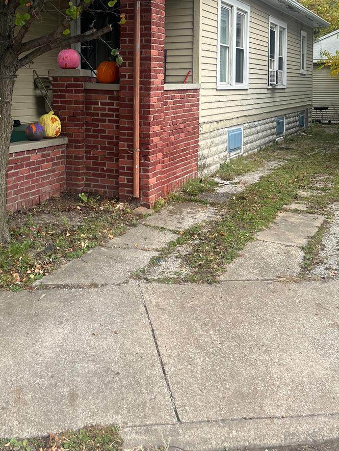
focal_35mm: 44
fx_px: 574
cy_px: 114
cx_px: 124
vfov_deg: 41.7
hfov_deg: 32.7
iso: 50
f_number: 1.5
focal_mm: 5.7
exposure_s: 1/1209
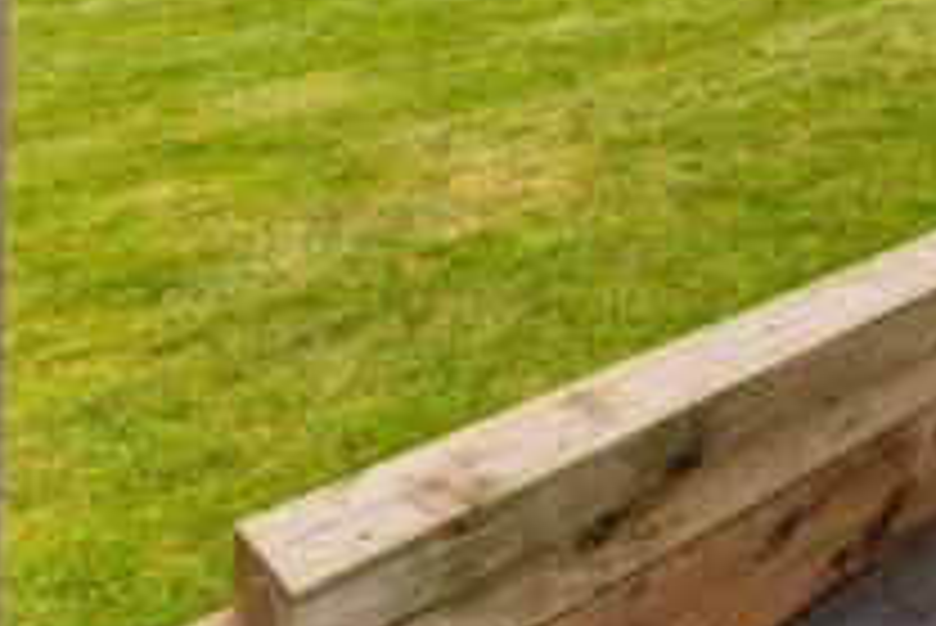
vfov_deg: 24.7
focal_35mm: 44
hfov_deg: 29.9
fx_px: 1145
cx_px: 1348
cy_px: -277
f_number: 5
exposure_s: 1/500
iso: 250
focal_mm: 14
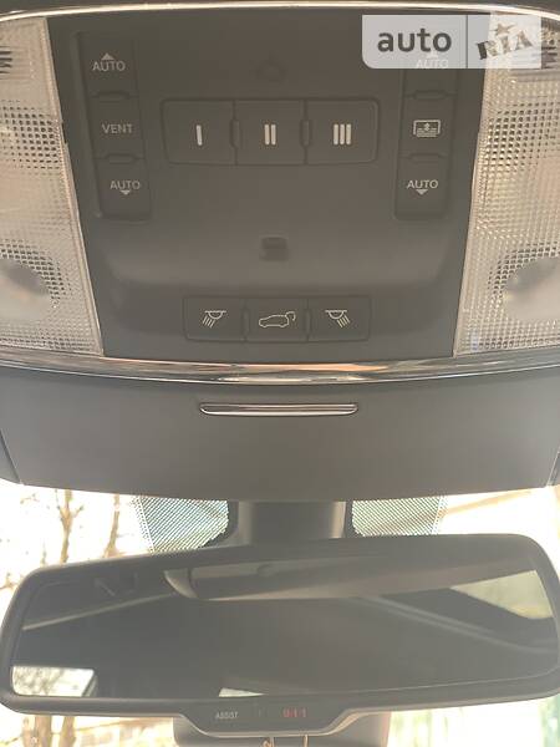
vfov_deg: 36.8
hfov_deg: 28.0
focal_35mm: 52
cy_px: 374
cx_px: 280
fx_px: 1122
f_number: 2.4
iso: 80
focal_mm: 6
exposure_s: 1/122
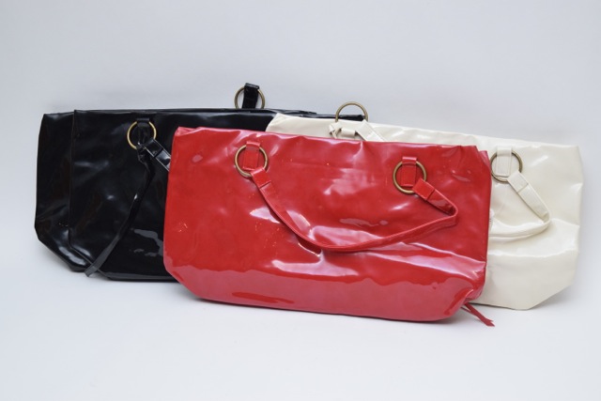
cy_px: 200
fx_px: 1152
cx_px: 300
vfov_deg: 19.7
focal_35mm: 69
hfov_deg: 29.2
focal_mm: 46
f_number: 5.6
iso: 800
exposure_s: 1/125
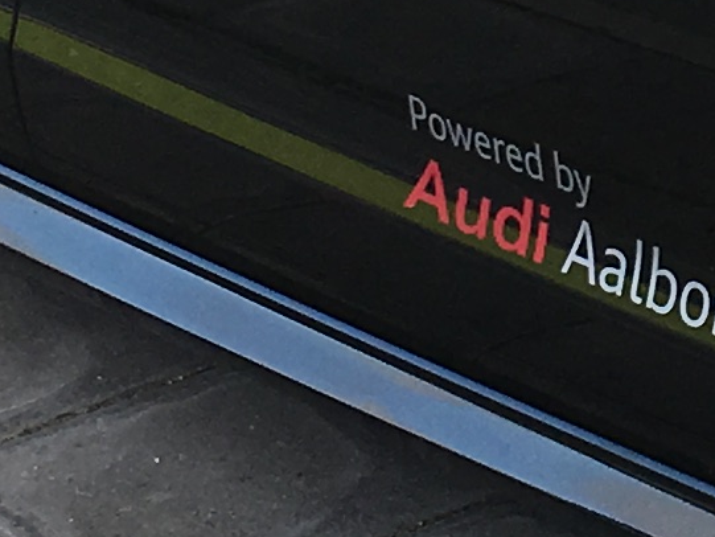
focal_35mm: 216
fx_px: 4463
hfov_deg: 9.0
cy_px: -366
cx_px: 994
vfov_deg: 6.7
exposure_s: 1/262
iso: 25
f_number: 2.2
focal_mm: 4.15
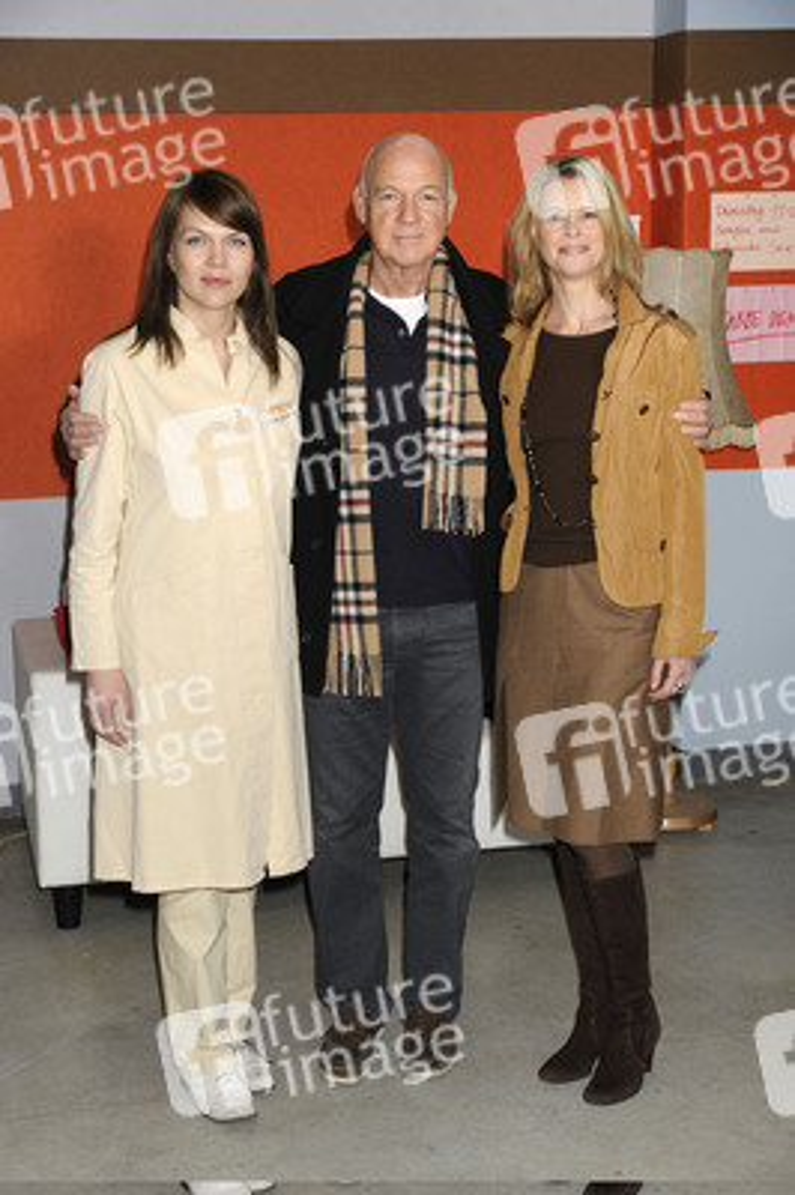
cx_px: 398
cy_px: 598
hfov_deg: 21.9
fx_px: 2057
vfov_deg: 32.4
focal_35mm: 62
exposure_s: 1/160
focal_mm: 62
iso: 800
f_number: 6.3
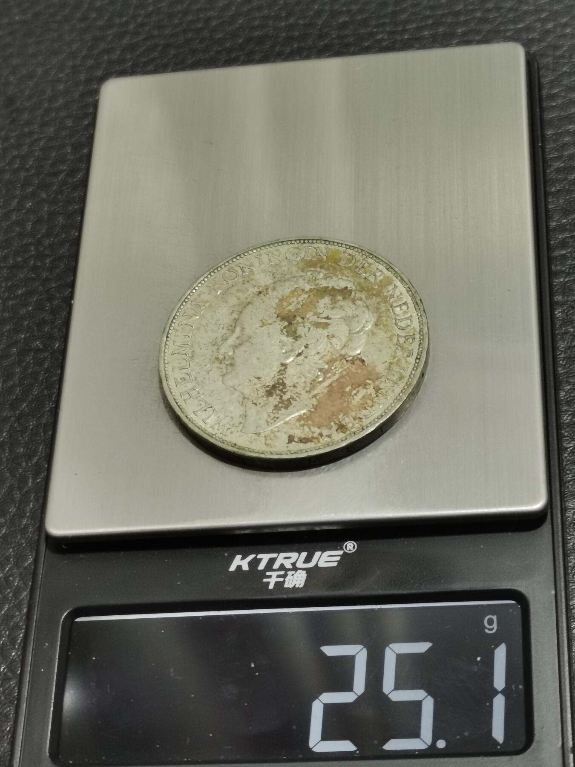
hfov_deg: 18.7
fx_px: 1750
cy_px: 384
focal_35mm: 79
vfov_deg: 24.7
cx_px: 288
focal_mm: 5.58
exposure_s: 1/100
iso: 100
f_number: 1.8
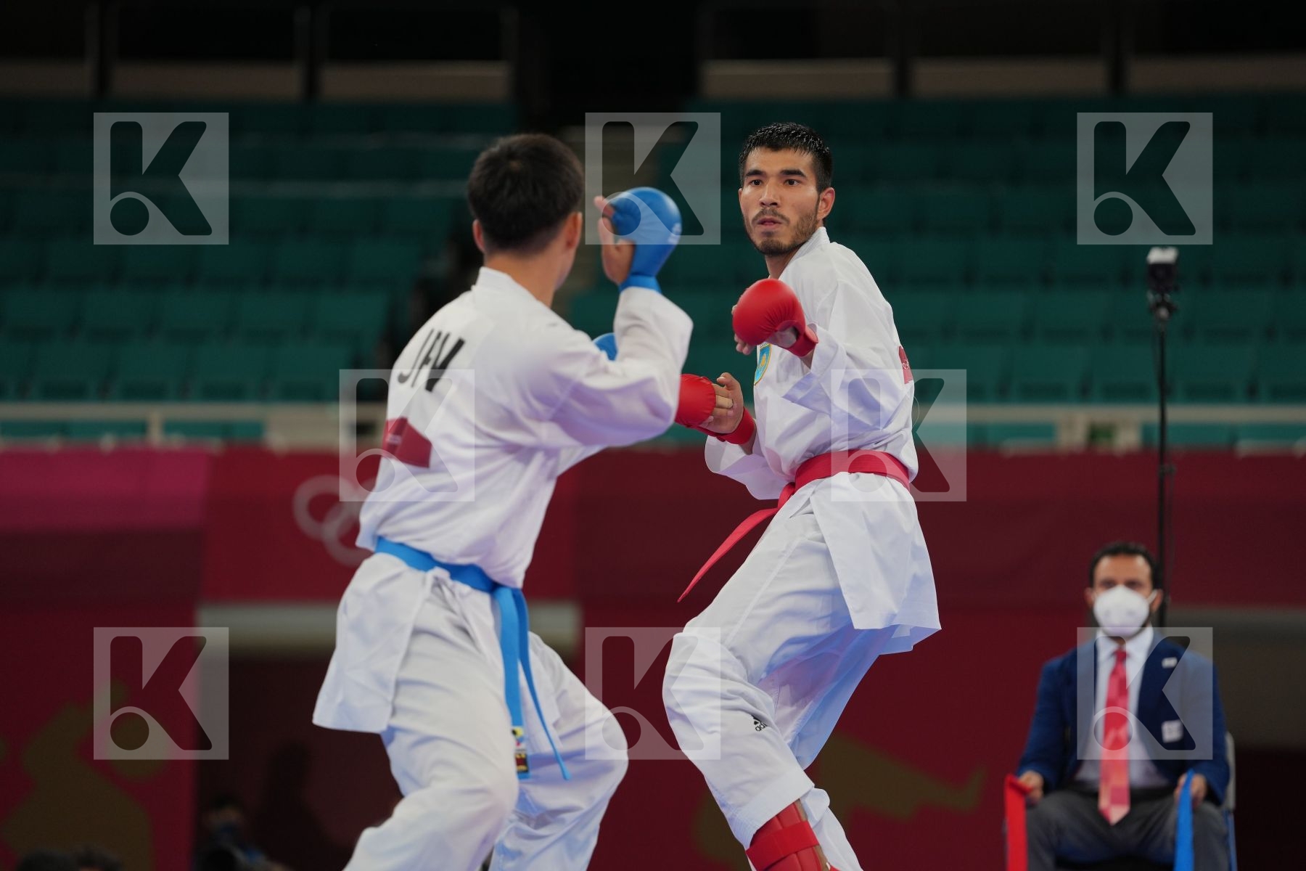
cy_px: 436
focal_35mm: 200
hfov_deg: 10.3
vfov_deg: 6.9
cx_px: 653
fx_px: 7255
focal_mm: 200
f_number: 2.8
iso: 500
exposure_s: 1/1000
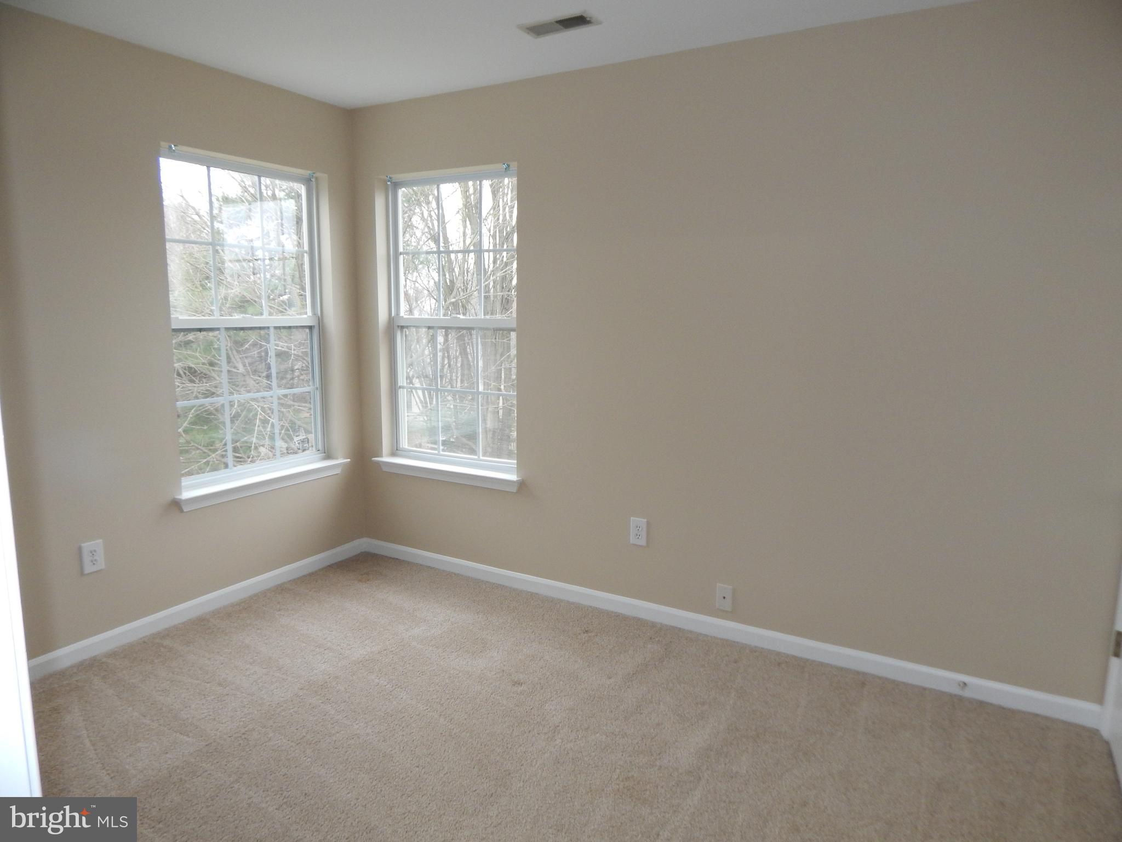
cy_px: 421
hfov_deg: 73.9
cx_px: 561
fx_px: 745
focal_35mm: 23
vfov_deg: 58.9
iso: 200
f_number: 3
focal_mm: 4
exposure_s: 1/30
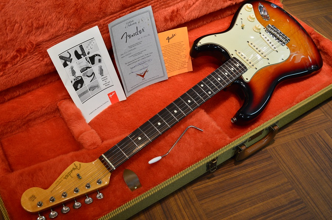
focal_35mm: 38
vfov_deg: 35.4
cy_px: 110
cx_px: 166
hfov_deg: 51.3
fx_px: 345
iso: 400
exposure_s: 1/20
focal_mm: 25
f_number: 6.3
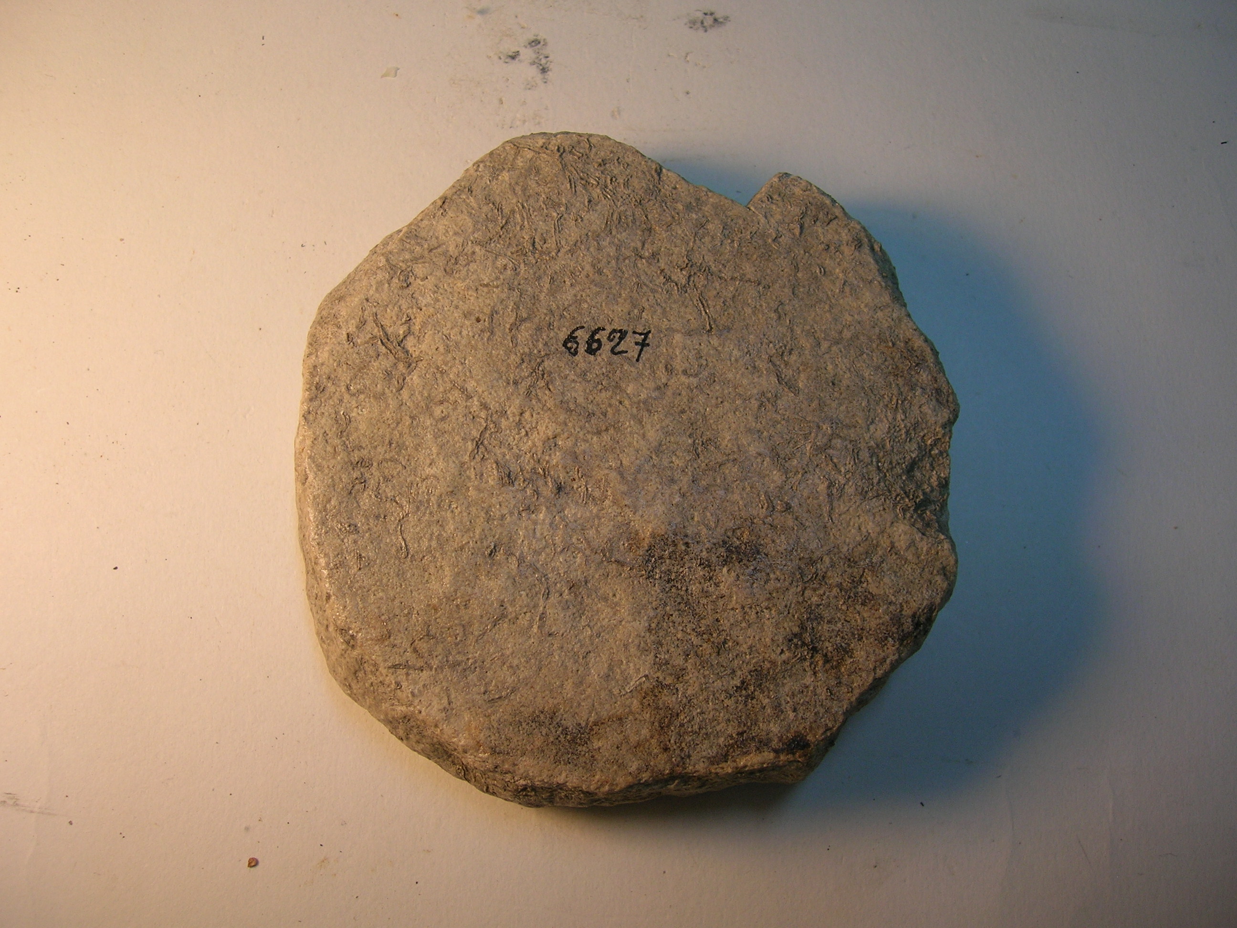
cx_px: 618
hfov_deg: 52.6
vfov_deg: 40.7
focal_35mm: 35
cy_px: 464
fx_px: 1251
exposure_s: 1/47.3
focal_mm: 5.8
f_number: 2.9
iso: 50
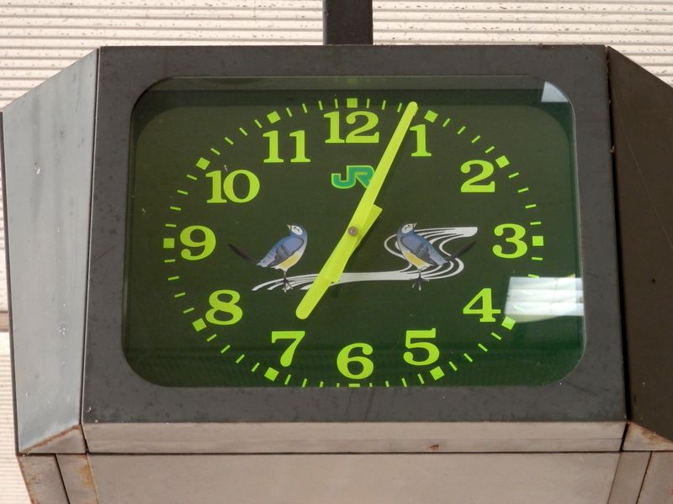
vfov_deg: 14.0
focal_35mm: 106
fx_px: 2061
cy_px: 252
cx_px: 336
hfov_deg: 18.5
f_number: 5
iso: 200
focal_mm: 19
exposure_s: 1/50
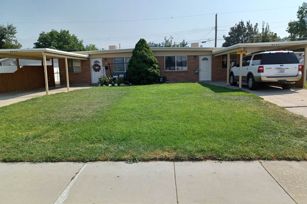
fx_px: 230
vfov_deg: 47.9
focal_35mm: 27
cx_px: 155
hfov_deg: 67.4
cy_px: 102
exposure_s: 1/683
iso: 32
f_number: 1.8
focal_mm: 4.6
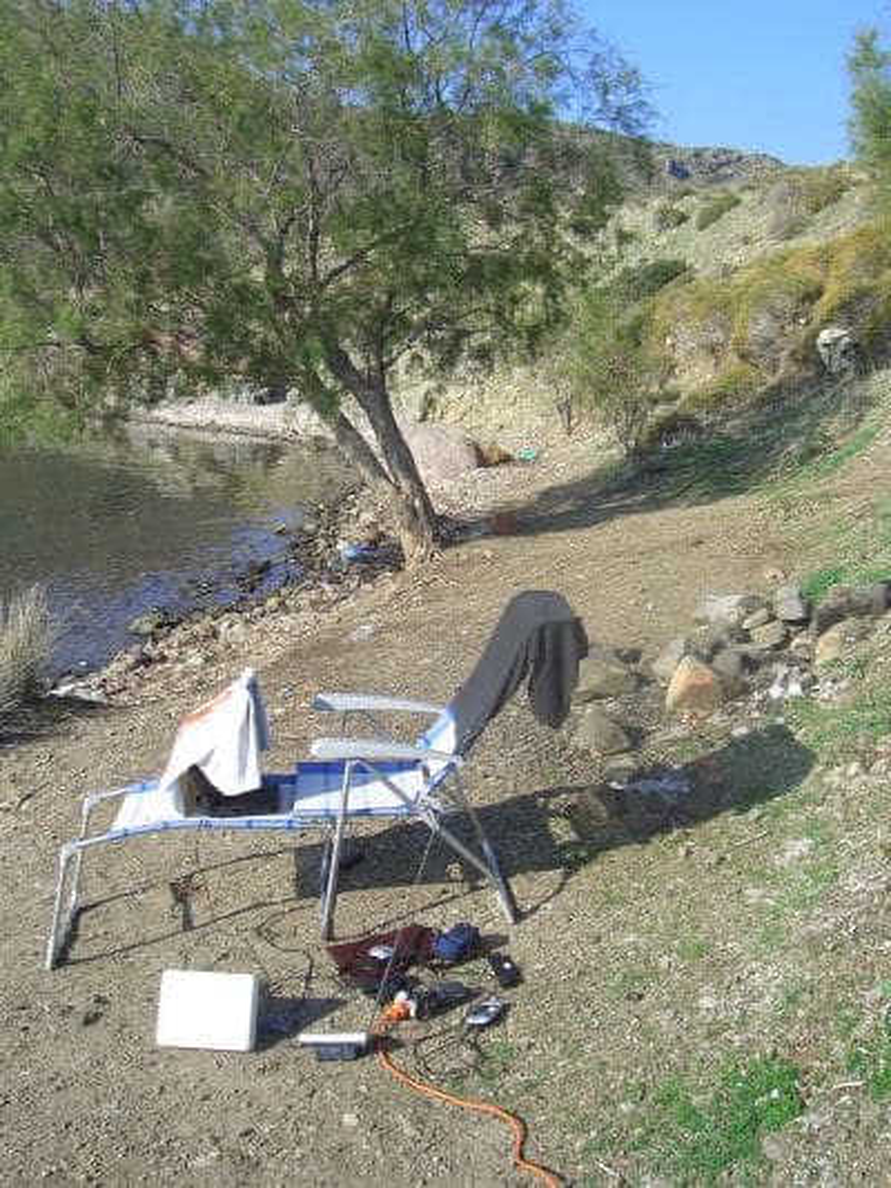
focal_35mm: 39
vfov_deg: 47.9
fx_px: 1338
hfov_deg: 36.8
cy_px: 594
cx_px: 446
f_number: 4.8
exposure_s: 1/320
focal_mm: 8
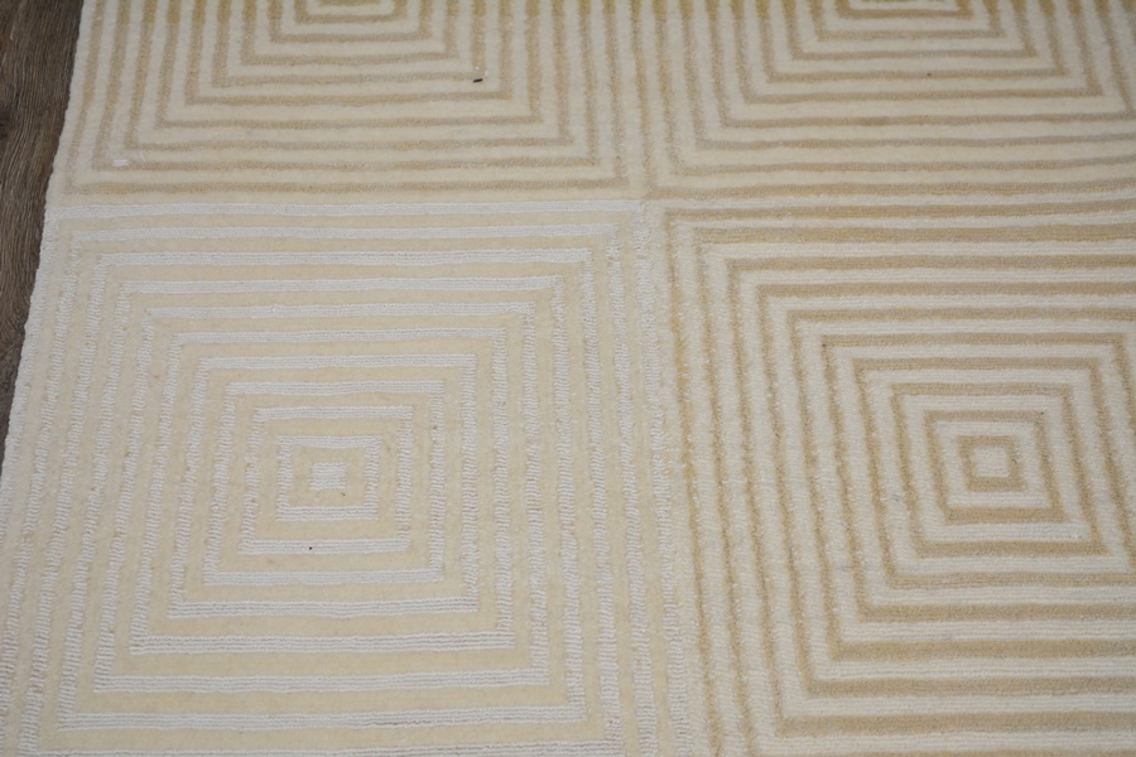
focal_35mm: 72
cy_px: 378
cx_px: 568
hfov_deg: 28.1
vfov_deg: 18.9
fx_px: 2272
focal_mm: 48
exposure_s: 1/80
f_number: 5.6
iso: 400
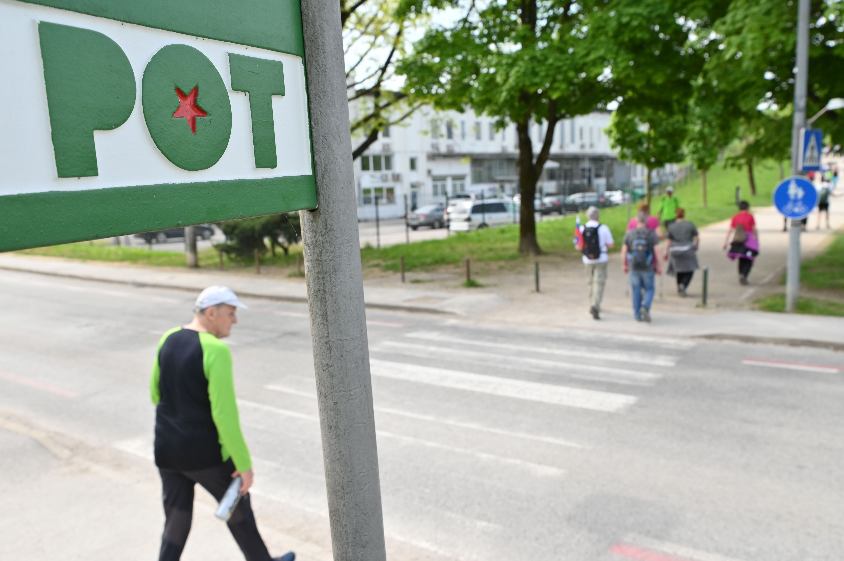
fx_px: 750
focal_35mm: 32
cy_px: 280
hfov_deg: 58.7
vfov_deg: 41.1
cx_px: 422
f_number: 7.1
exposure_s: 1/800
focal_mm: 32
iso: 800
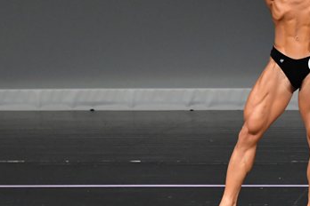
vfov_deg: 2.2
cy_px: 30
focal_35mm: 635
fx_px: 5468
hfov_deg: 3.2
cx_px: 302
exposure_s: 1/400
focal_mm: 190
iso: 4000
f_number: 5.6
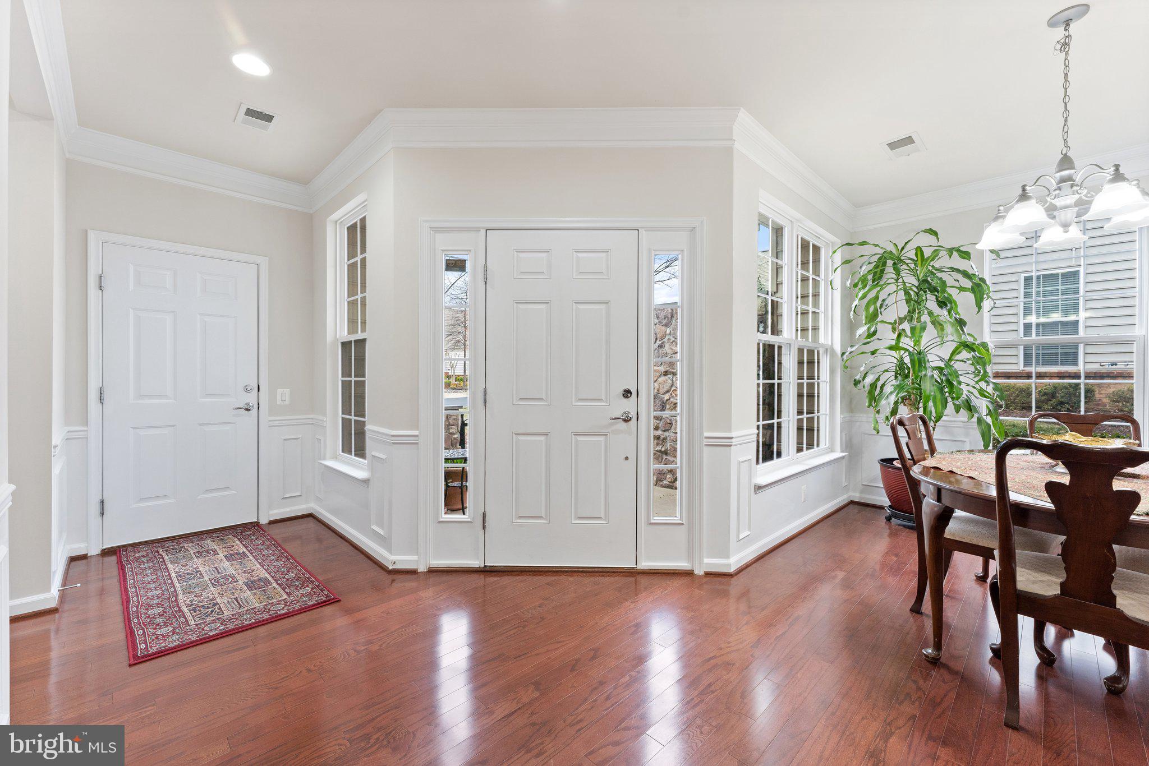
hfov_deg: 104.2
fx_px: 447
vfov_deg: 81.2
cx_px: 574
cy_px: 383
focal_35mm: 14
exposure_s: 1/5
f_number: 8
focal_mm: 14
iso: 500
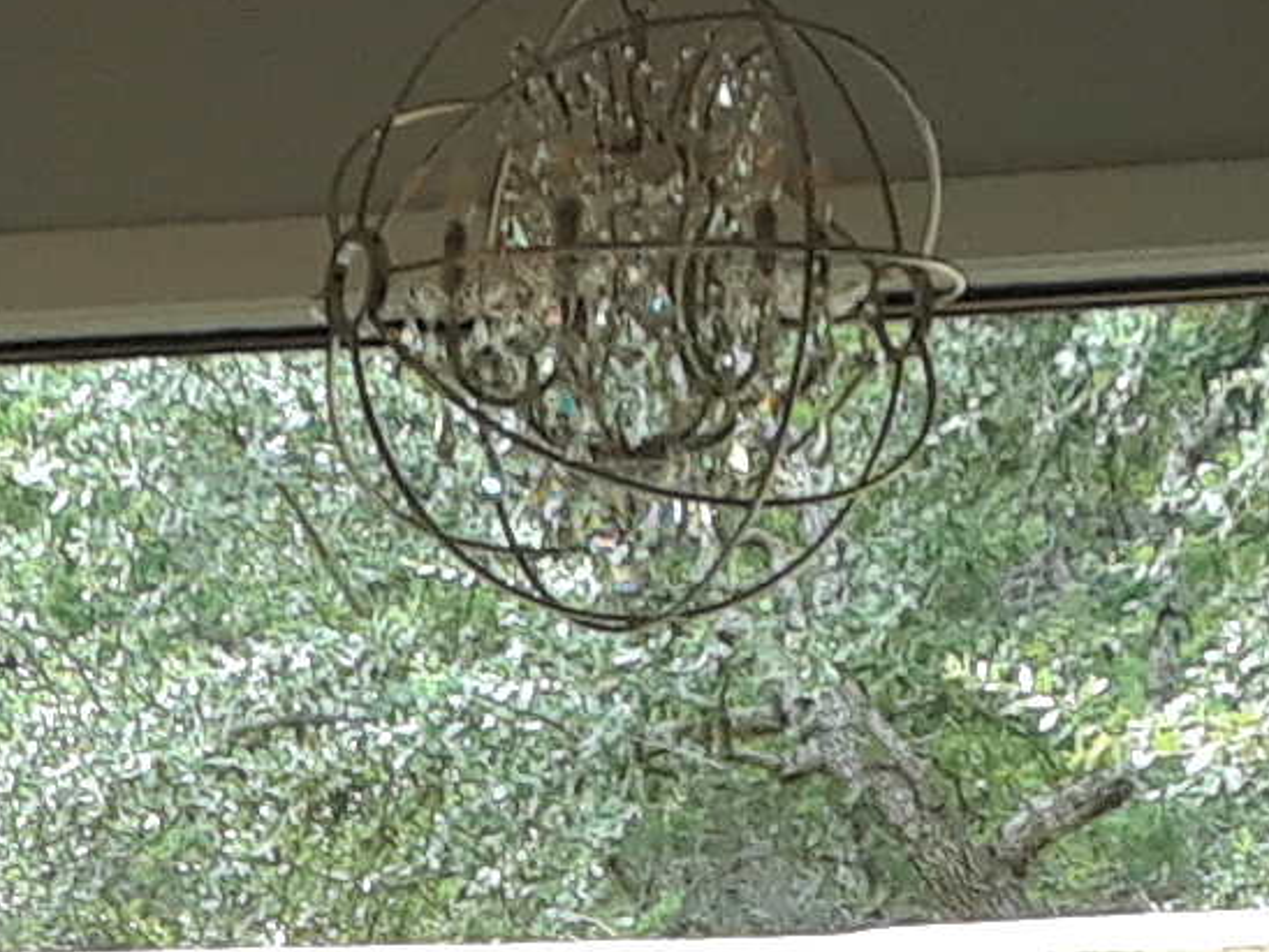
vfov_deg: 9.9
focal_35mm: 141
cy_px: 1821
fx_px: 5169
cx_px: 111
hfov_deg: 13.9
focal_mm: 2.47
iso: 40
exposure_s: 1/137
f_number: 1.9
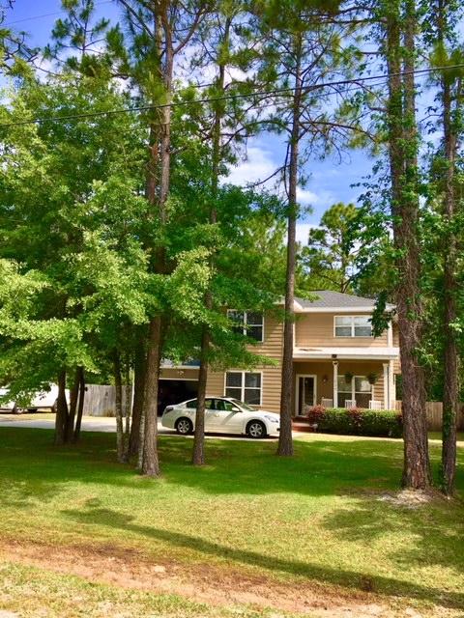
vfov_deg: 61.7
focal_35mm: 29
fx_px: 518
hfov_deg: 48.2
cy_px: 309
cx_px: 232
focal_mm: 4.15
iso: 25
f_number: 2.2
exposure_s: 1/927
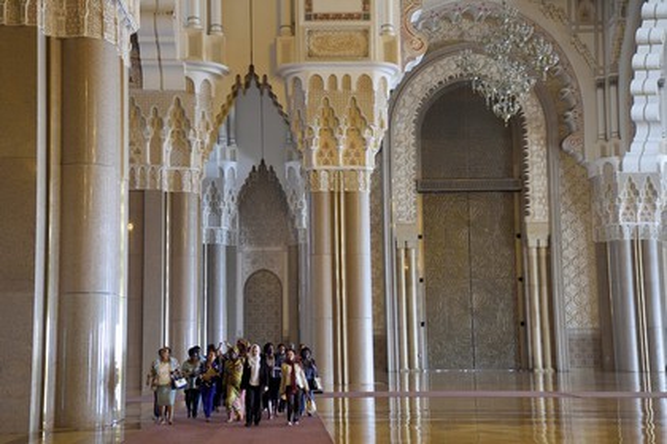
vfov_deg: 28.1
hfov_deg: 41.1
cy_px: 222
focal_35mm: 48
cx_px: 334
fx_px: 889
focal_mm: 48
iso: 3200
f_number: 4
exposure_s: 1/40
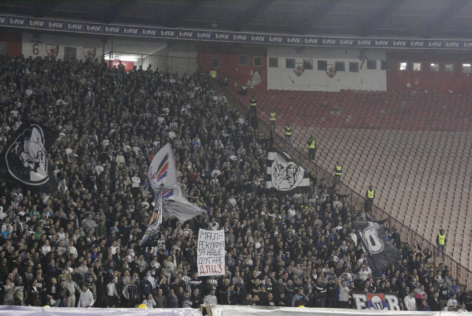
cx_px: 236
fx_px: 1378
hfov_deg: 19.4
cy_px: 158
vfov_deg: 13.1
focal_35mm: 105
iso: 1600
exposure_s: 1/50
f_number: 5.6
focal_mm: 70
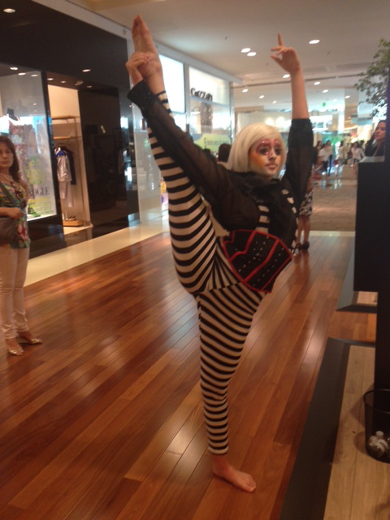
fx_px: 496
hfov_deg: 42.9
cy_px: 260
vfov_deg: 55.4
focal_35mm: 33
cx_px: 195
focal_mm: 4.12
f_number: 2.4
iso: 80
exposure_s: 1/20
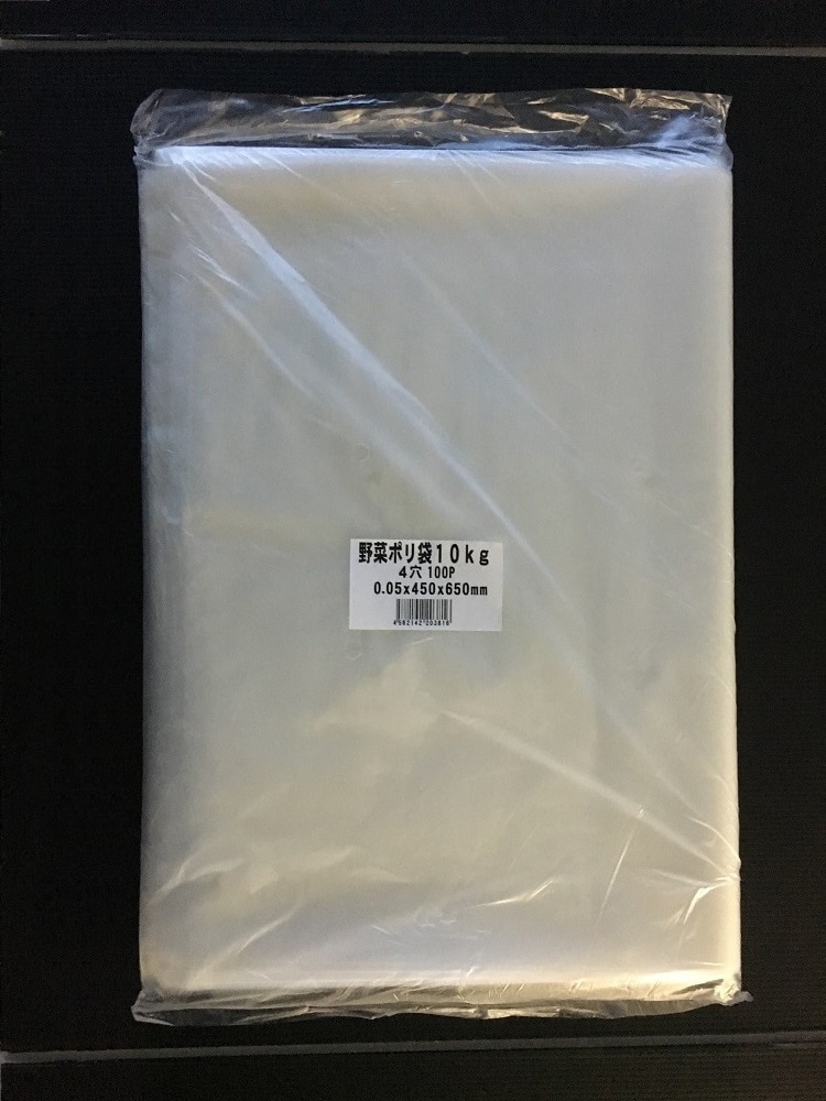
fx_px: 923
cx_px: 413
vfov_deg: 61.7
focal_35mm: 29
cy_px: 550
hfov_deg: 48.2
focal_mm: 4.15
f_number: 2.2
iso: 500
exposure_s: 1/15
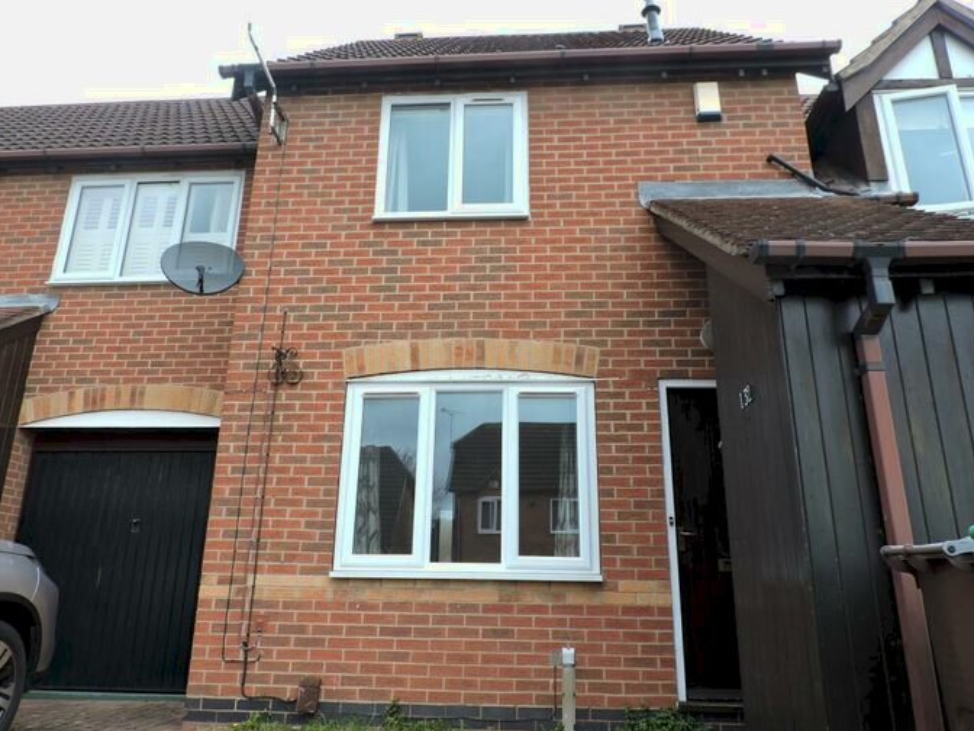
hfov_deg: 69.4
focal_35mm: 25
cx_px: 481
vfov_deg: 54.9
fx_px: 703
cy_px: 358
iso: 100
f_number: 3
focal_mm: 4.3
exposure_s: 1/160
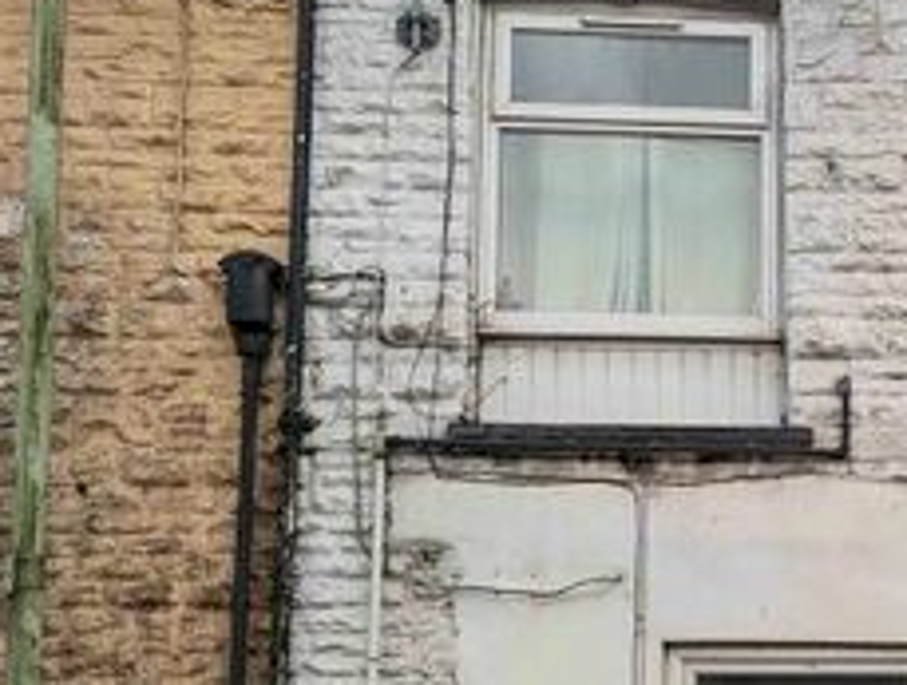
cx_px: 957
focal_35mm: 73
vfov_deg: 19.9
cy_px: 600
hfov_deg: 25.0
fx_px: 1918
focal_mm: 6.81
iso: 47
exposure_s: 1/399
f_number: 1.85
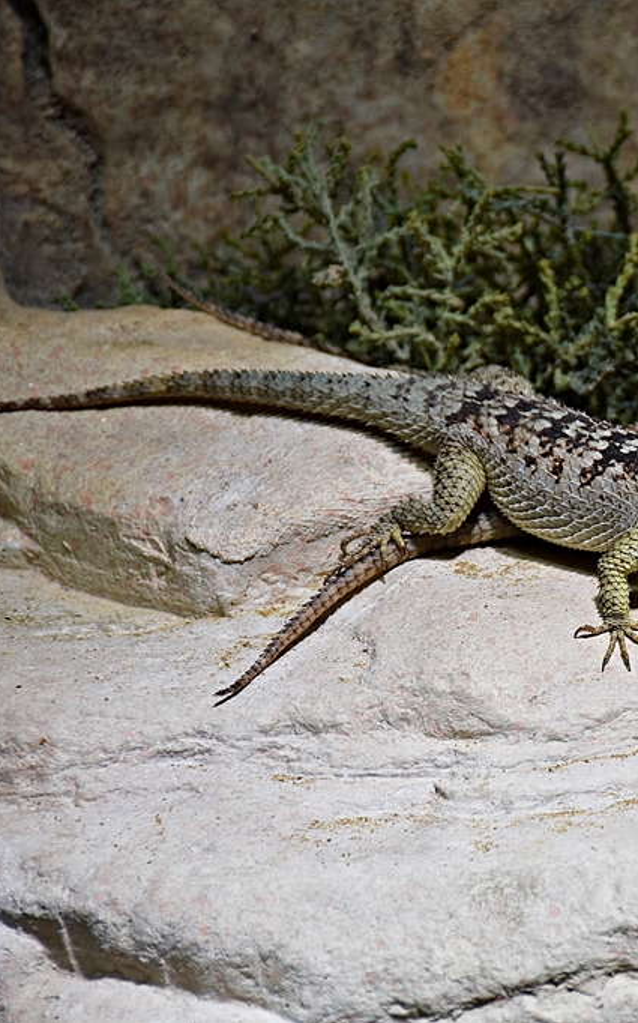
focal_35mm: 230
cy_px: 512
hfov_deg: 5.7
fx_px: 6405
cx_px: 760
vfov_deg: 9.1
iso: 200
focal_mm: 100
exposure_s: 1/800
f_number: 7.1
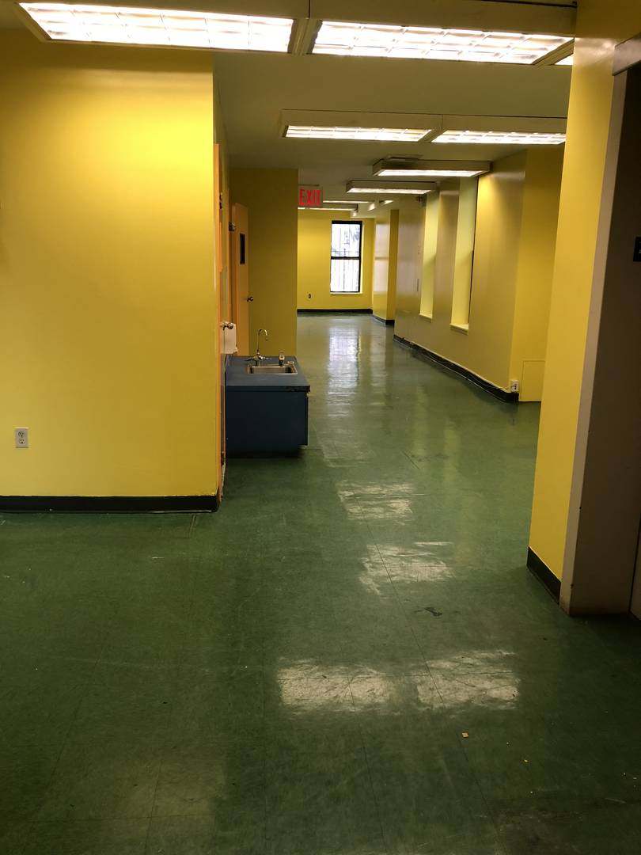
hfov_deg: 49.7
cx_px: 320
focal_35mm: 28
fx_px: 691
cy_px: 428
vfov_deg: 63.4
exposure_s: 1/30
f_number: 1.8
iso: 32
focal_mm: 3.99
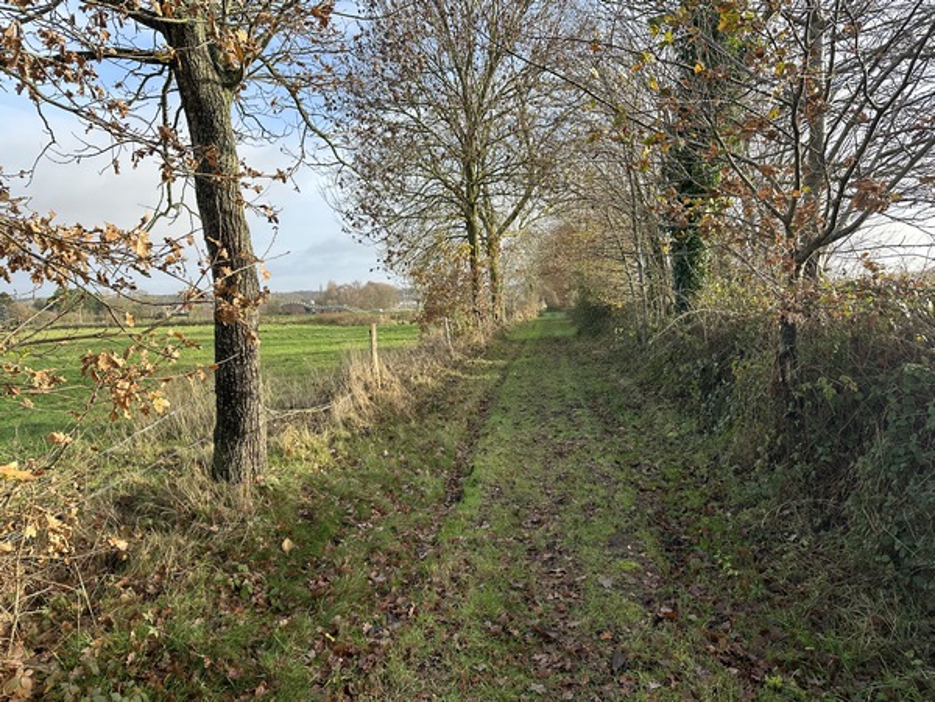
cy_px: 351
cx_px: 468
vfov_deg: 56.8
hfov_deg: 71.6
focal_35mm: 24
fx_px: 648
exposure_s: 1/1241
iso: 80
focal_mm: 6.86
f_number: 1.78
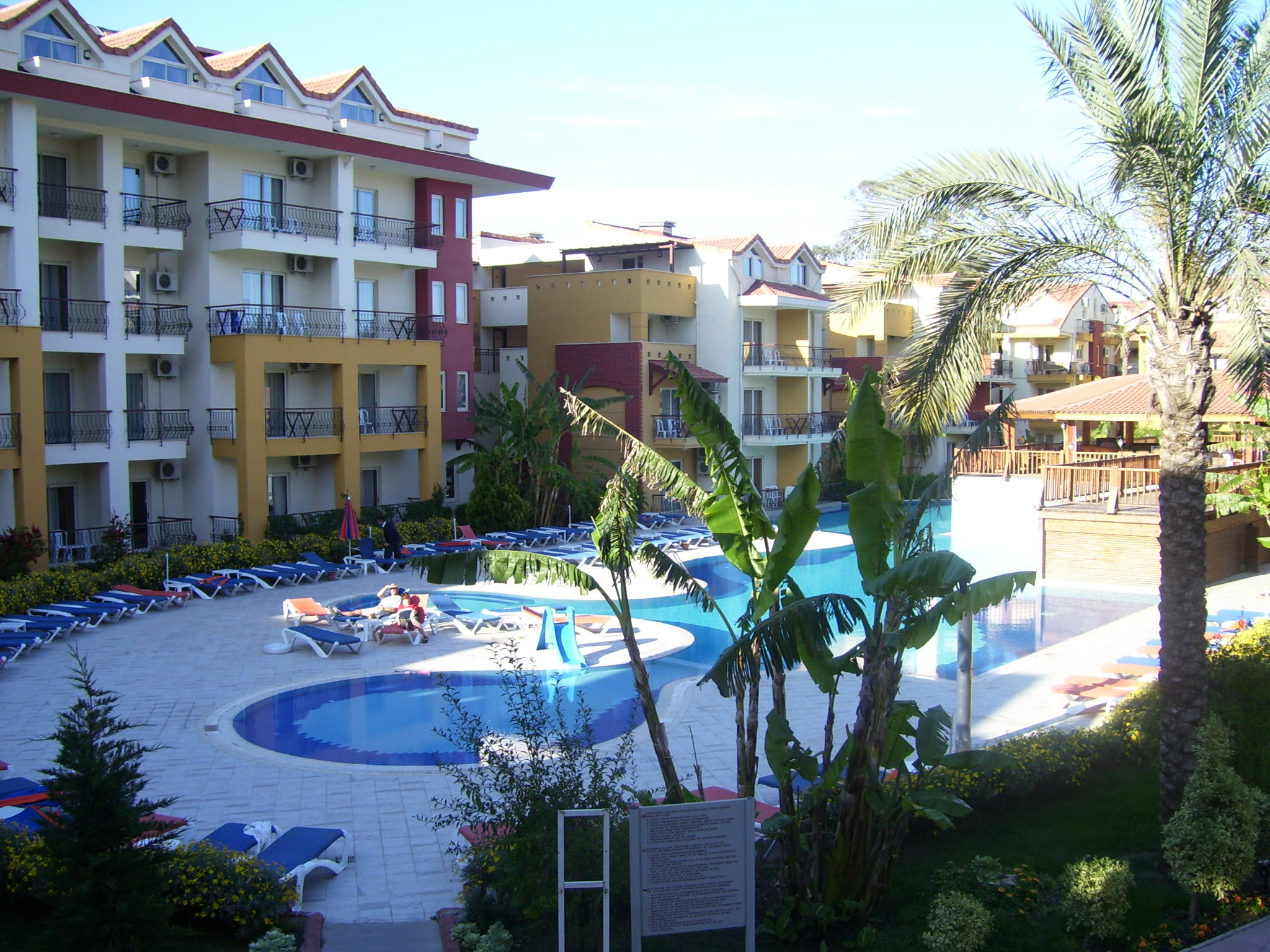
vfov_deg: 38.7
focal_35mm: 37
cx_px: 635
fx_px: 1357
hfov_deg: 50.1
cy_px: 476
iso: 80
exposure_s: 1/500
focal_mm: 6
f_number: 2.7
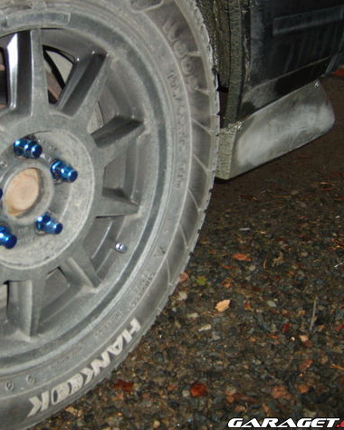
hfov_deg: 32.2
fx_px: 585
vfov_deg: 40.3
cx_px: 93
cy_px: 215
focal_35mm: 46
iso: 100
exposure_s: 1/45
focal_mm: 5.8
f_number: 2.8
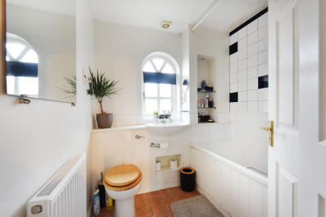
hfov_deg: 104.3
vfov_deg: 81.2
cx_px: 163
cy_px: 108
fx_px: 127
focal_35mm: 14
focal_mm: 14
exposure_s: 1/10
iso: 800
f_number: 8
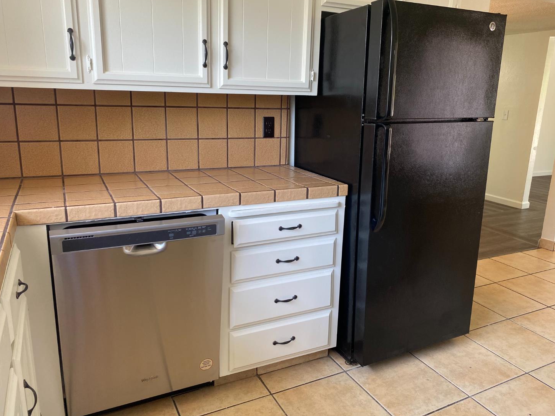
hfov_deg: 65.3
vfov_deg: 51.4
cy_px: 204
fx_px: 433
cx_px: 284
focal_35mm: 27
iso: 125
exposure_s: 1/75
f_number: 1.8
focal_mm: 4.25
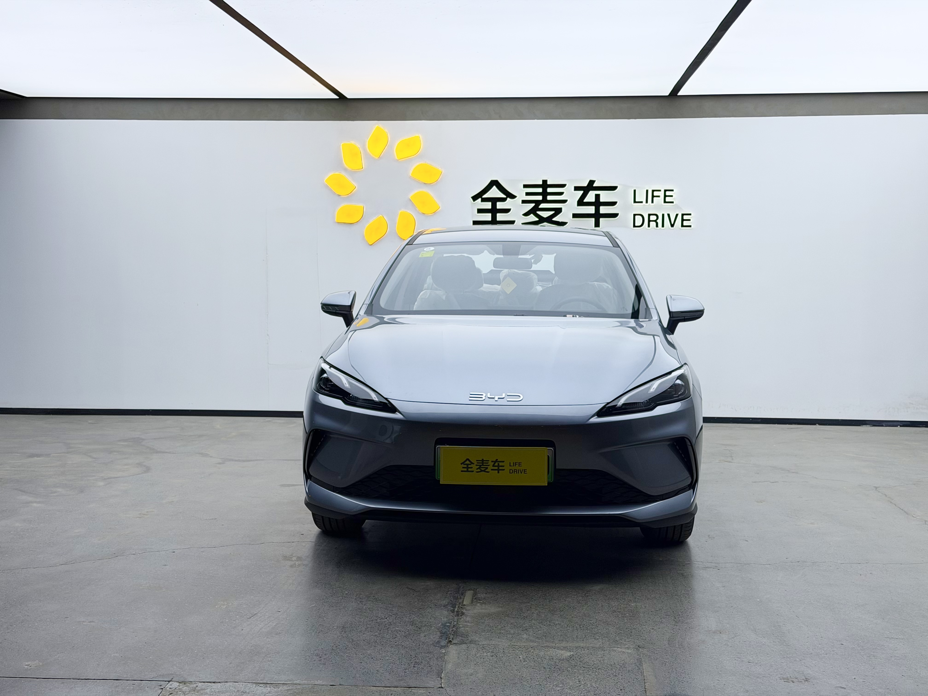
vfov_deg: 30.3
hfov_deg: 39.7
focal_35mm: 48
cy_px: 348
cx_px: 464
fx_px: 1287
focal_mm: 6.76
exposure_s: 1/271
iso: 64
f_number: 1.78
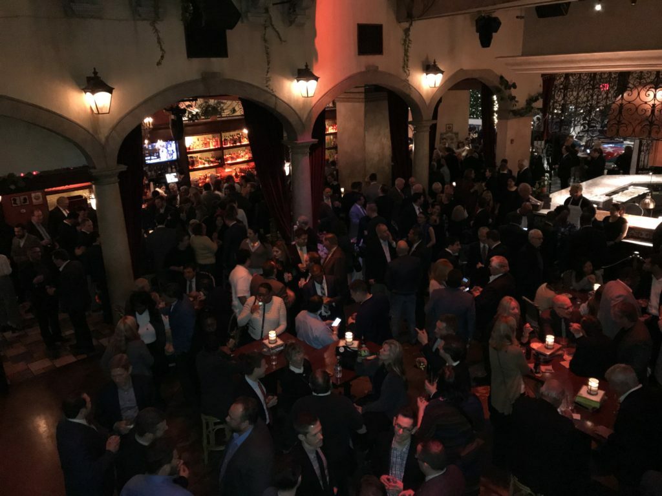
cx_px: 331
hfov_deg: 63.4
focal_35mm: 28
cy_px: 248
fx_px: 535
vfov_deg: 49.7
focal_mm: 3.99
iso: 250
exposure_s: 1/16
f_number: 1.8
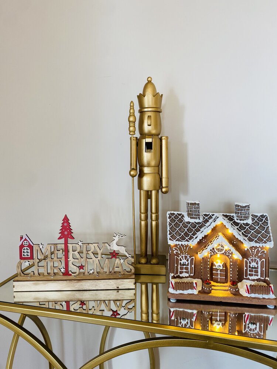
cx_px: 138
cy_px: 184
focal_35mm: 26
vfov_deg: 67.3
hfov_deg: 53.1
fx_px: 277
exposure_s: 1/100
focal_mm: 4.25
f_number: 1.8
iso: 64
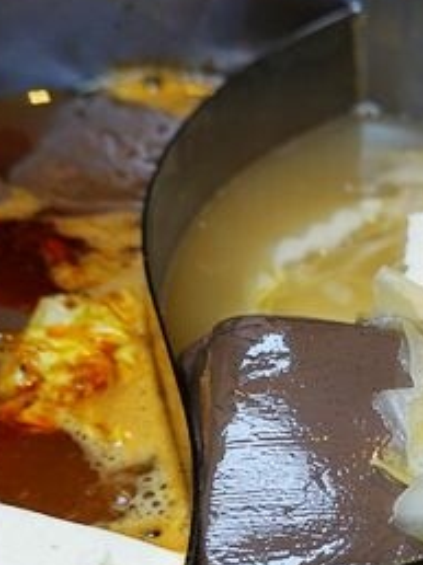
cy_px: 441
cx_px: 399
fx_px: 1306
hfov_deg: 18.0
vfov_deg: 24.1
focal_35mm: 80
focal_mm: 12.25
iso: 125
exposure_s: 1/40
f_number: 3.5
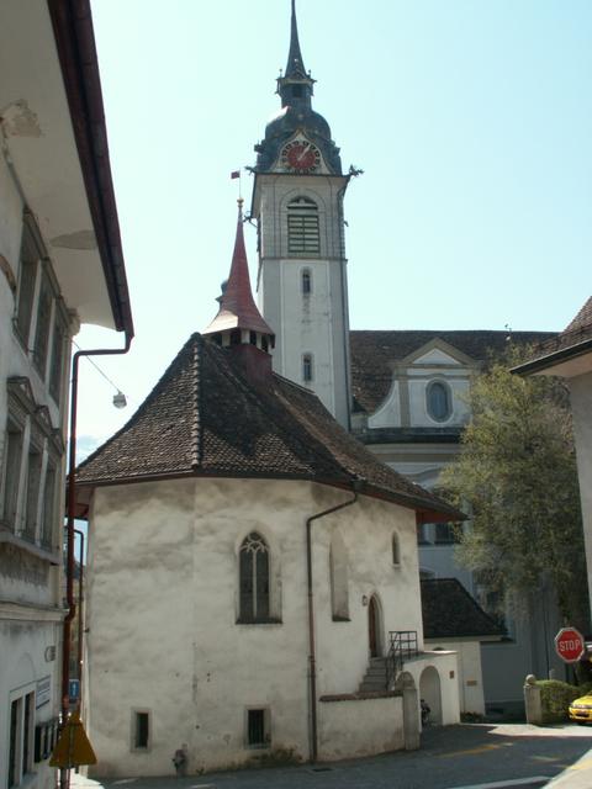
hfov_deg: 40.7
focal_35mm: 35
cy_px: 394
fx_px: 798
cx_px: 296
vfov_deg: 52.6
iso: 50
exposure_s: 1/160
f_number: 5.6
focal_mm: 5.86
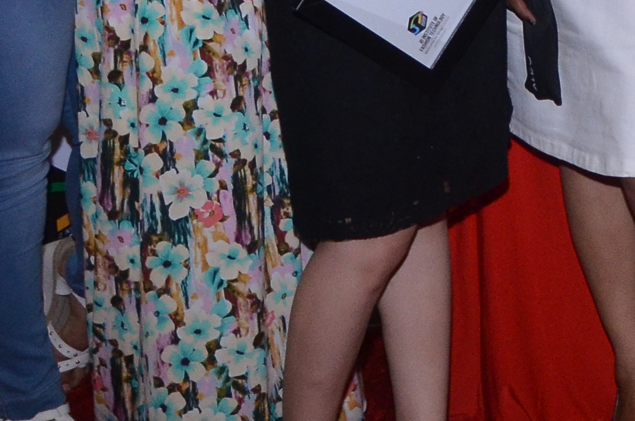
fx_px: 2095
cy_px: -147
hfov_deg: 14.8
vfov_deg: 11.2
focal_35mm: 119
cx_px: 1173
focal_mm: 18
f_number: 8
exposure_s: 1/125
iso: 800
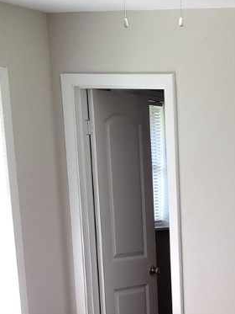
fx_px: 968
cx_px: 375
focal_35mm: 107
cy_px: 461
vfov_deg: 16.8
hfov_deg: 12.9
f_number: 1.8
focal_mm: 5.4
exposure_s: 1/60
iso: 80
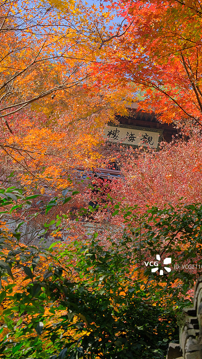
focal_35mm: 79
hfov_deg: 15.3
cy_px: 180
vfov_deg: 26.9
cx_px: 118
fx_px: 752
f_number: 10
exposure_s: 1/125
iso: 800
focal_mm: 50
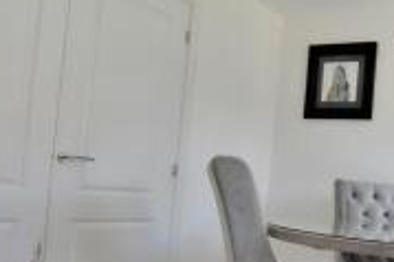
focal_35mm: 40
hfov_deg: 42.3
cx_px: 390
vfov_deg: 32.9
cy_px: 186
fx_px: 437
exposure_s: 1/250
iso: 200
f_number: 6.3
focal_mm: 10
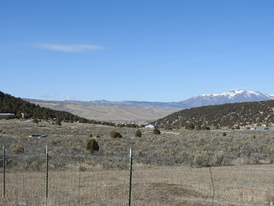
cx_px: 137
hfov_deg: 34.9
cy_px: 103
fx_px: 435
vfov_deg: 26.6
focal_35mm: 55
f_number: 4
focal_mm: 9.9
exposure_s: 1/1600
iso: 100
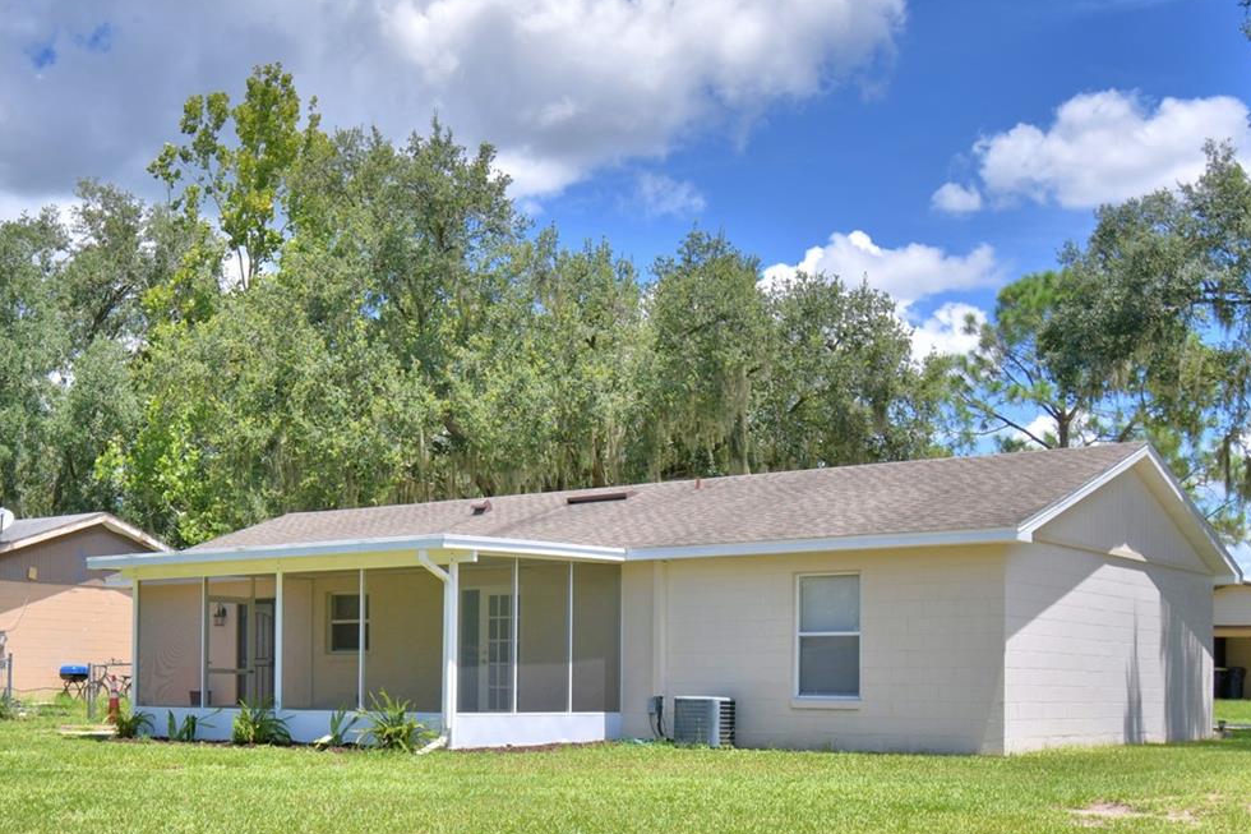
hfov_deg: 40.0
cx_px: 449
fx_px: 1702
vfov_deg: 27.0
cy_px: 653
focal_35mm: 49
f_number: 5.6
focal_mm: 20
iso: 100
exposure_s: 1/640
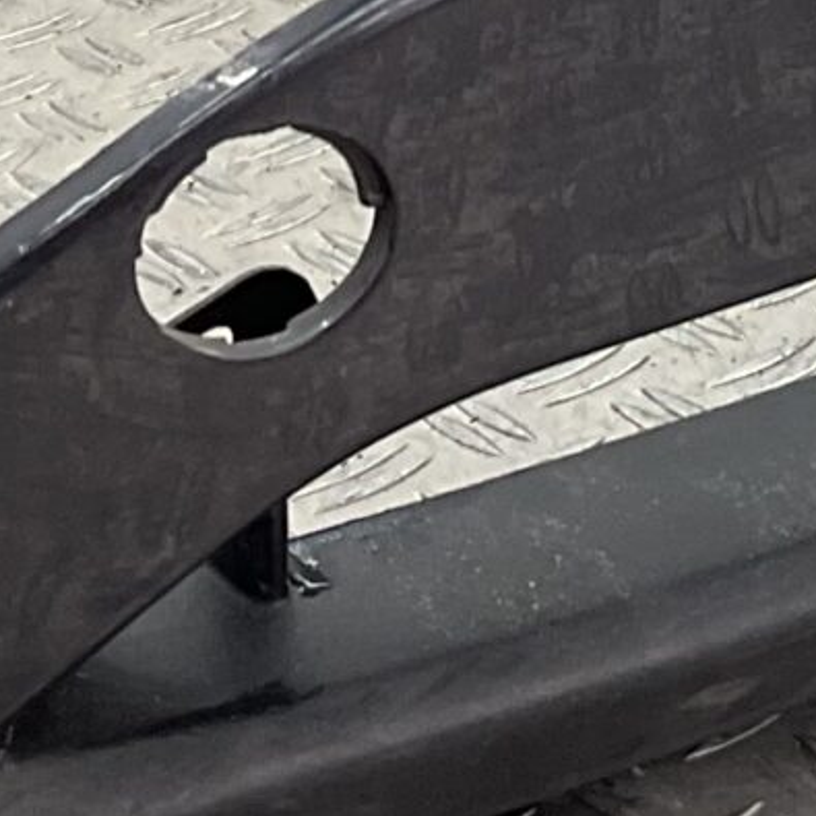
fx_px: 4427
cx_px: 711
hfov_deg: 10.5
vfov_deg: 9.7
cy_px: -861
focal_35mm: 166
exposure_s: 1/100
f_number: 1.8
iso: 25
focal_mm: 3
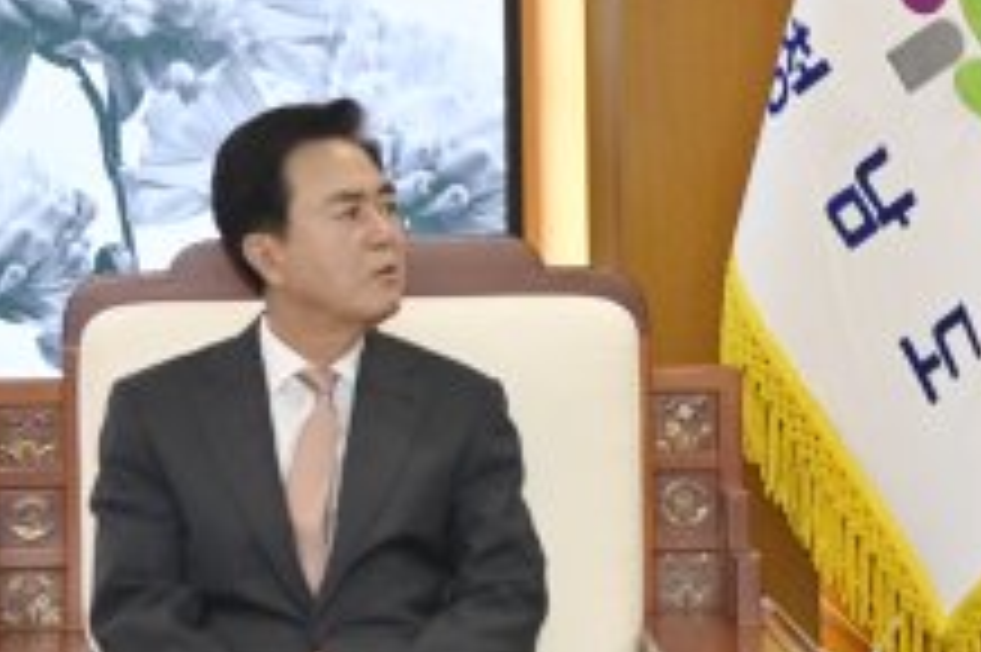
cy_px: 232
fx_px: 6998
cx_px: 1170
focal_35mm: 257
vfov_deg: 5.3
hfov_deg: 7.9
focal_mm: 70
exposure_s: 1/60
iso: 640
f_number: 6.3
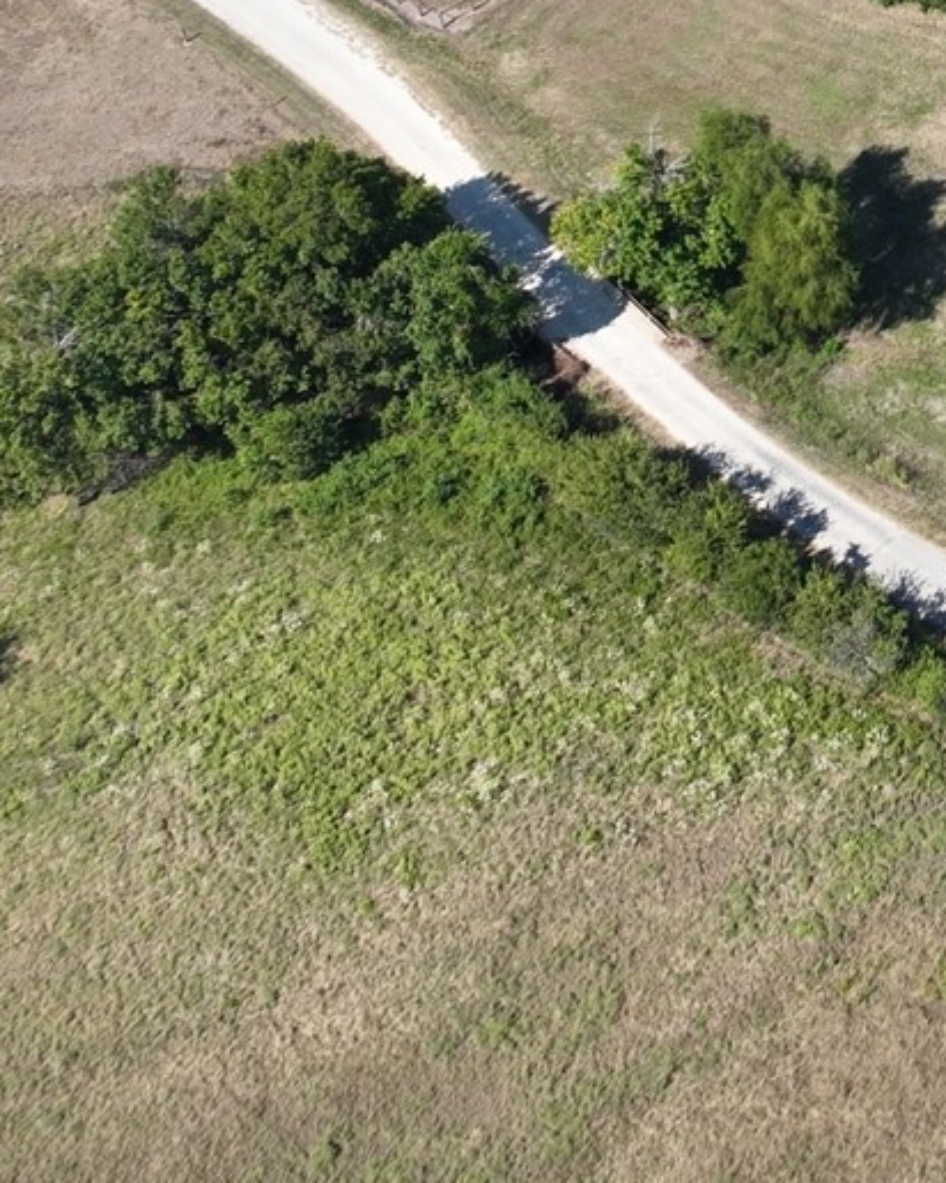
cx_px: 1651
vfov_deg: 19.4
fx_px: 3185
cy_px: -358
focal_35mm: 91
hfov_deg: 14.9
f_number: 2.8
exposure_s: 1/1250
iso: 100
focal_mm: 12.29
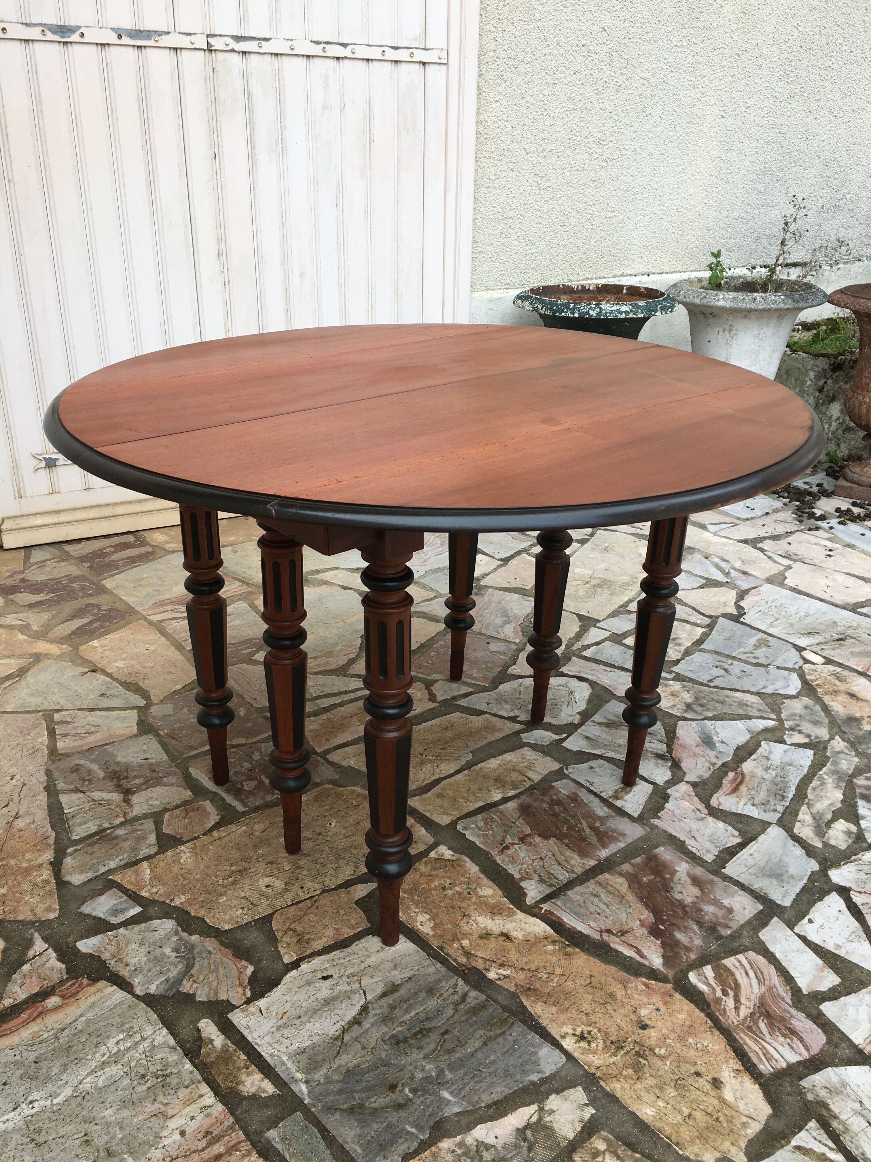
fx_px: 973
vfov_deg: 61.7
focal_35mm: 29
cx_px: 436
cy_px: 581
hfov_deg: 48.2
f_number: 2.2
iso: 25
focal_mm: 4.15
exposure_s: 1/278
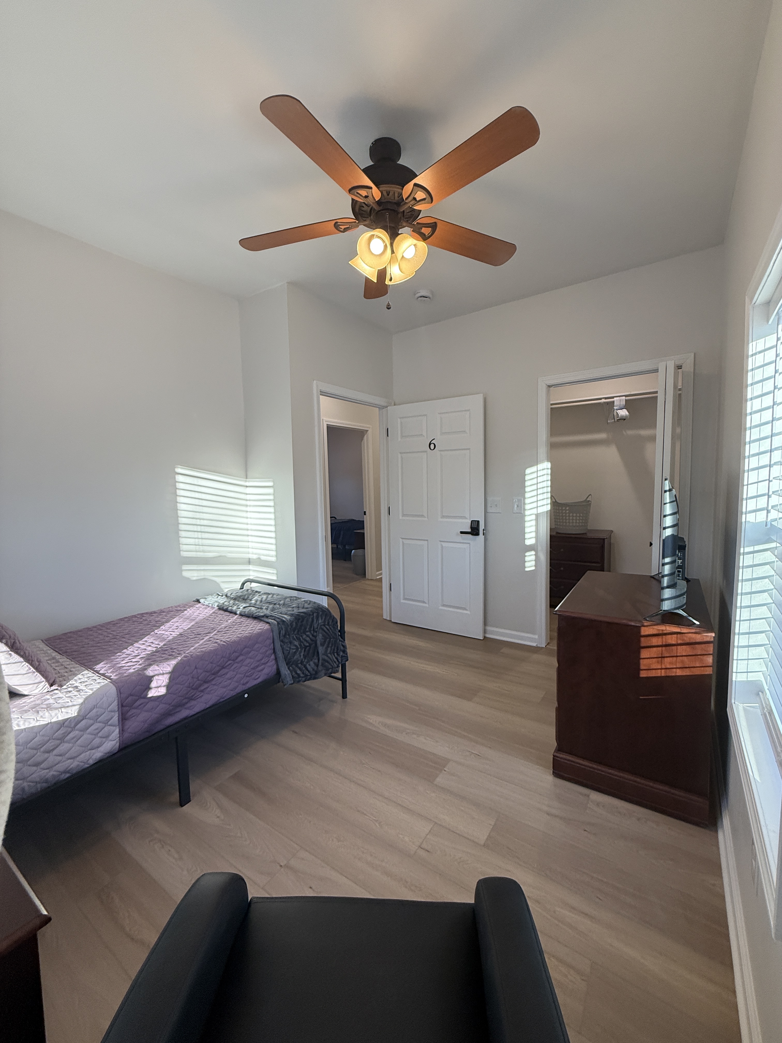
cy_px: 522
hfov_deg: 85.7
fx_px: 422
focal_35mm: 14
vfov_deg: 102.1
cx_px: 391
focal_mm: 2.22
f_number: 2.2
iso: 125
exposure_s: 1/120
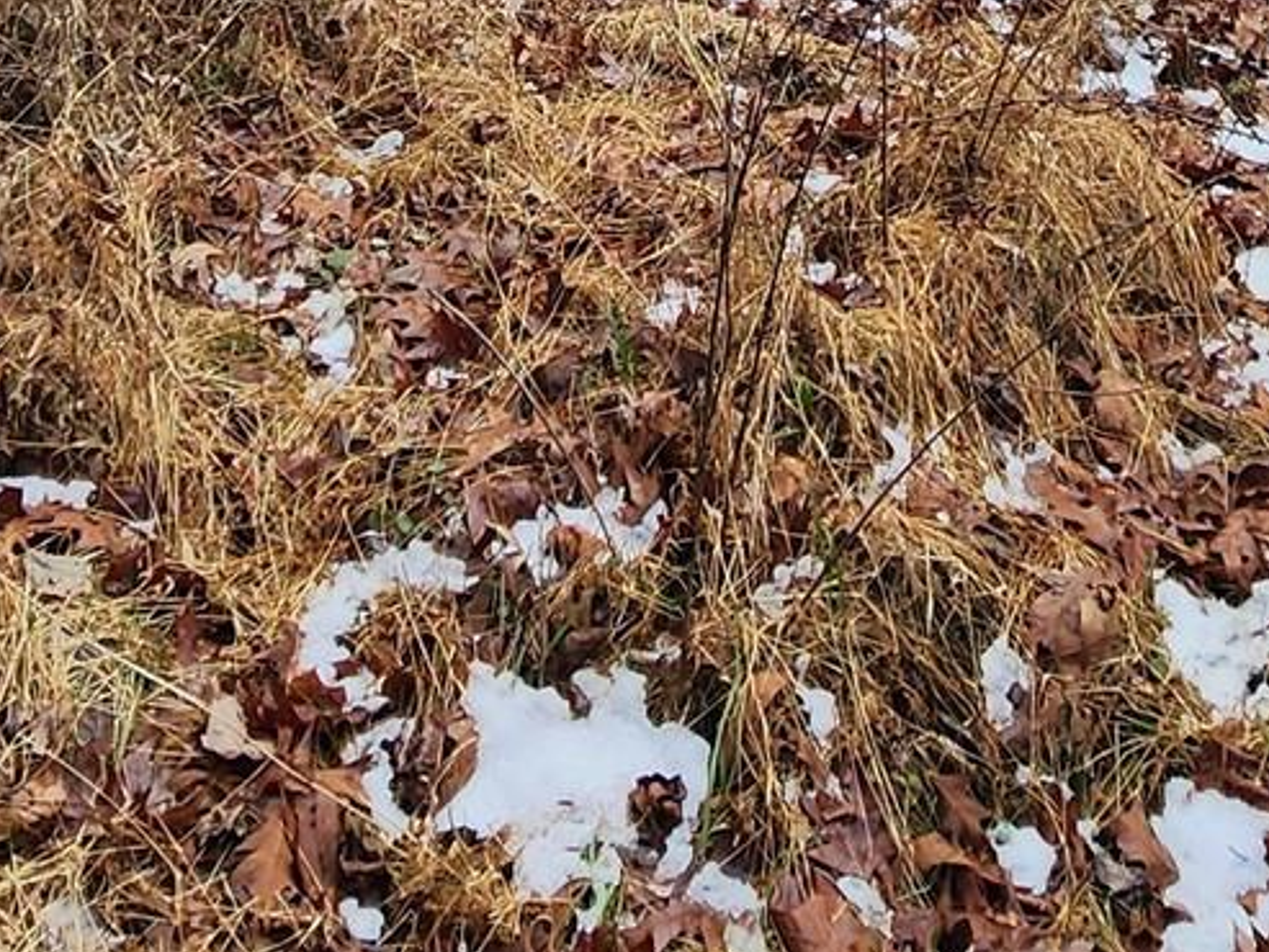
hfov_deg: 35.5
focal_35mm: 54
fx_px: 1980
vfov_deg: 19.8
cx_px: 566
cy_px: -762
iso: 50
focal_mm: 2.2
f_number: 2.2
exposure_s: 1/686
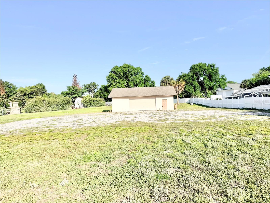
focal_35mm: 24
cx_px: 135
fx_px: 187
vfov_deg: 56.8
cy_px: 102
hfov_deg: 71.6
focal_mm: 6.76
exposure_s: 1/5714
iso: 80
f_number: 1.78
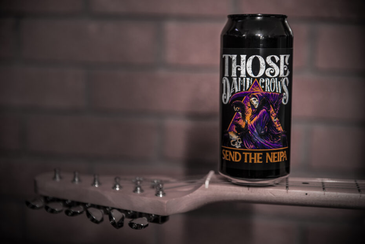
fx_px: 710
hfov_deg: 28.8
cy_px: 122
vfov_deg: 19.5
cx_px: 182
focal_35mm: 70
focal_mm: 70
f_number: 2.8
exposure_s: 1/50
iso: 800
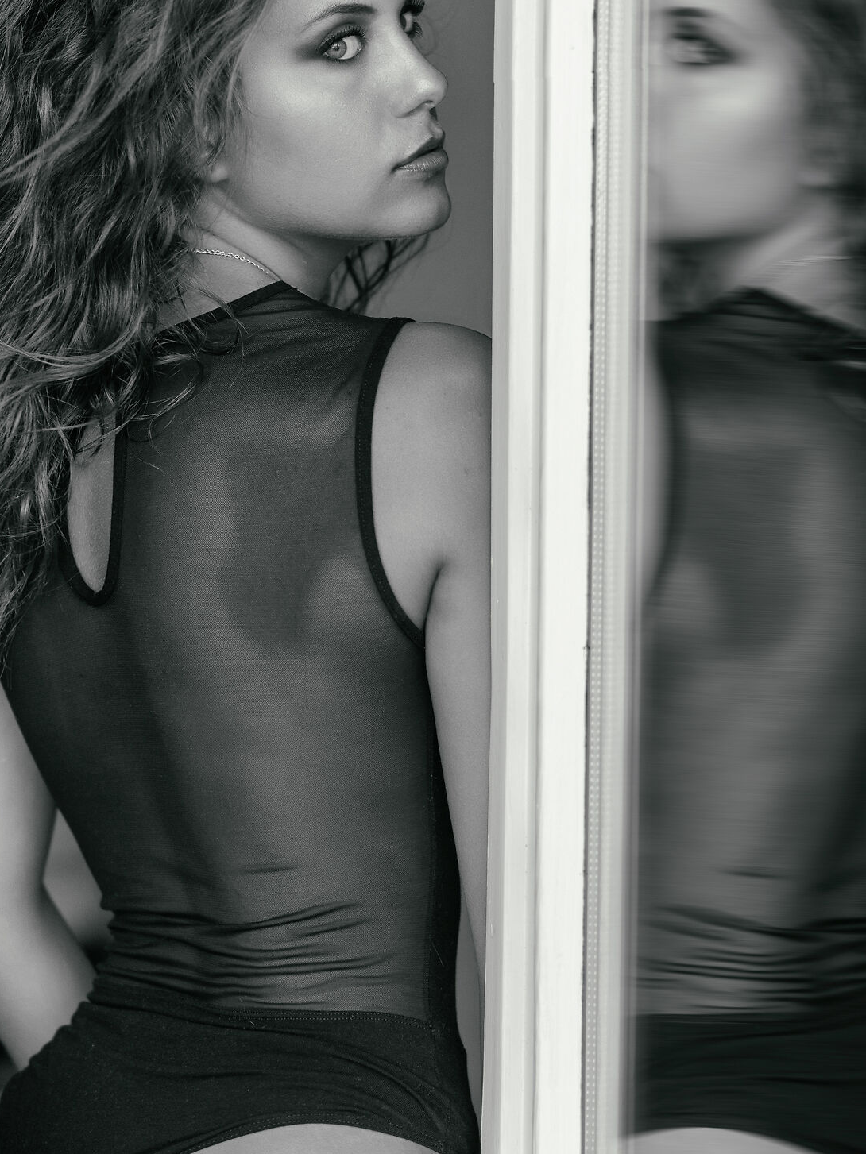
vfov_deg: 14.6
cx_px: 328
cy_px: 609
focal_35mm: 135
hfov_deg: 11.0
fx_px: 4502
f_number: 2
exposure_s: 1/400
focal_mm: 85
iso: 400
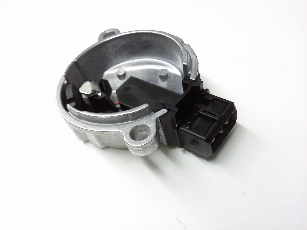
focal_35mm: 32
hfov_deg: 56.8
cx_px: 154
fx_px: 284
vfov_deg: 44.2
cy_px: 115
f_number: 2.4
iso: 250
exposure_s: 1/15
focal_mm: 3.4
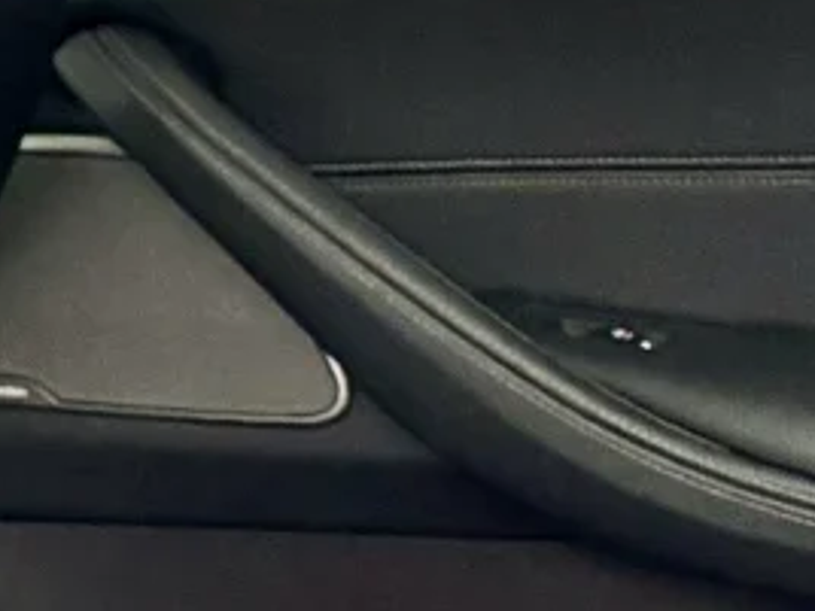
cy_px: 52
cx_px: -1423
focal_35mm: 186
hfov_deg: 9.1
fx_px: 4379
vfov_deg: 8.0
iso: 500
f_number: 1.6
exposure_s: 1/49
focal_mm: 5.96
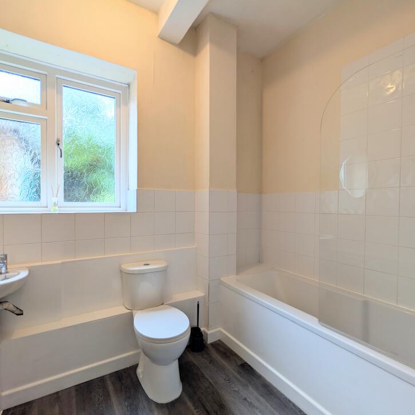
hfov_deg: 91.1
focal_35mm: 15
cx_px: 201
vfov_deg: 91.1
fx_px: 203
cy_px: 206
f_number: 1.7
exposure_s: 1/137
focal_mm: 2.02
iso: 50
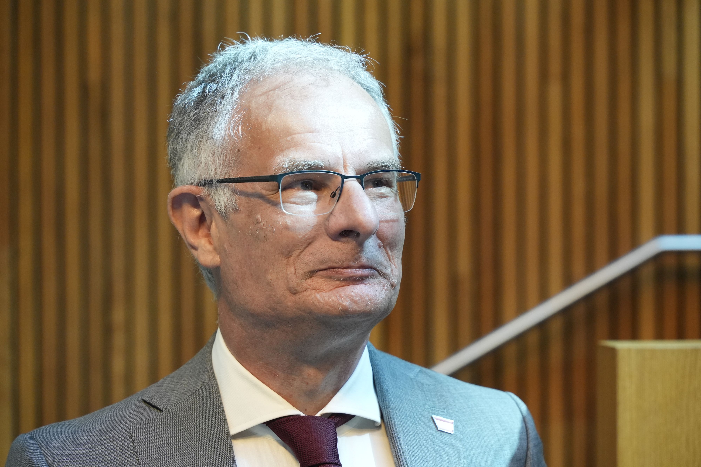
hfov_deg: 18.9
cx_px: 350
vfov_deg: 12.7
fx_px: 2103
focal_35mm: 108
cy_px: 234
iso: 2500
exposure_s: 1/320
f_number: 5.6
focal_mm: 108
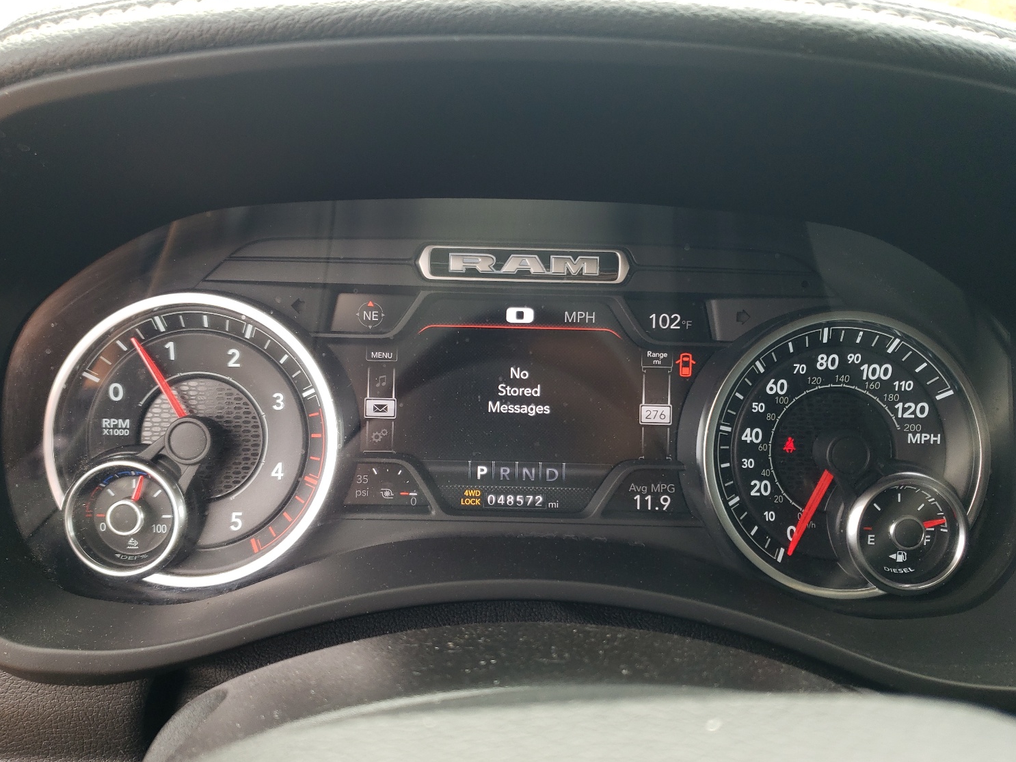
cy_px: 391
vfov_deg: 49.7
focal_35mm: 28
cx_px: 498
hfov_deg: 63.4
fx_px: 822
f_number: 1.5
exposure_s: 1/123
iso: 50
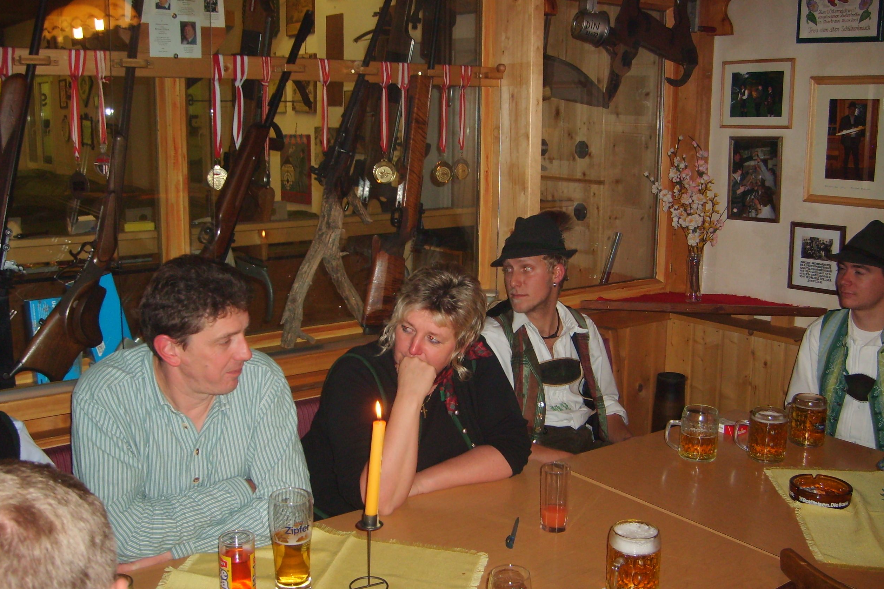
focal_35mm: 37
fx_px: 908
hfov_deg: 51.9
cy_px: 312
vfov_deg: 35.9
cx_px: 441
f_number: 2.8
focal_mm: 5.8
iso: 100
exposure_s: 1/45
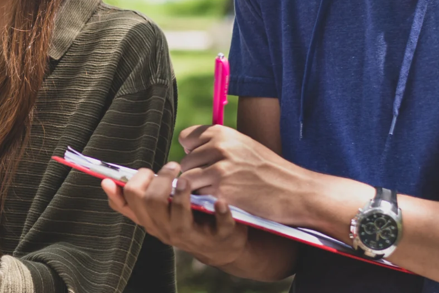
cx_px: -97
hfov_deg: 12.4
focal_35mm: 162
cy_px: 116
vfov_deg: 8.5
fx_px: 1975
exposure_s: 1/400
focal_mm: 50
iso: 100
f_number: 2.8
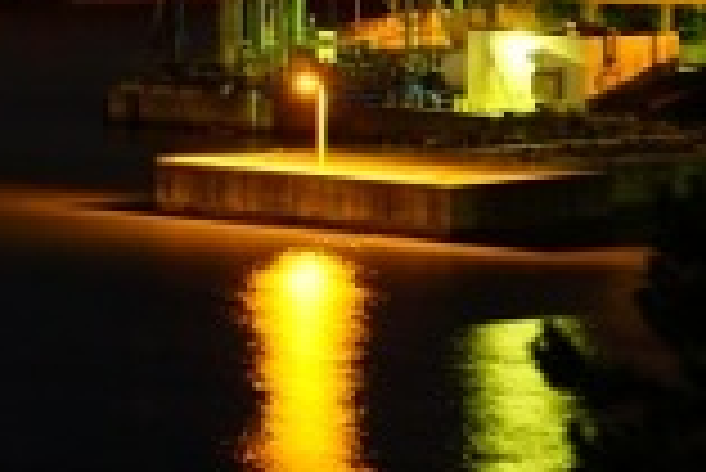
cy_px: -378
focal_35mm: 280
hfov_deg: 6.9
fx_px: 5496
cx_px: -976
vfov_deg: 4.9
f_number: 3.5
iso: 200
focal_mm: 55
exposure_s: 4
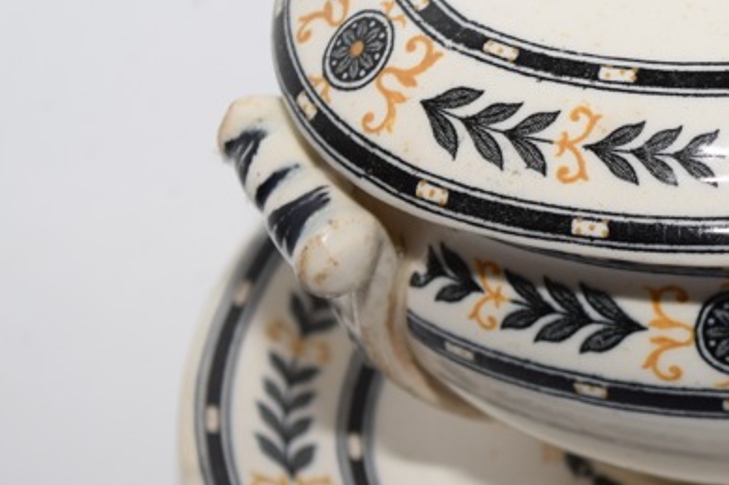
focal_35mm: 212
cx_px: 806
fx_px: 4297
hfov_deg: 9.6
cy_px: 226
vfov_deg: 6.5
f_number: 5.6
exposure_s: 1/60
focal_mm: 55
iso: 160
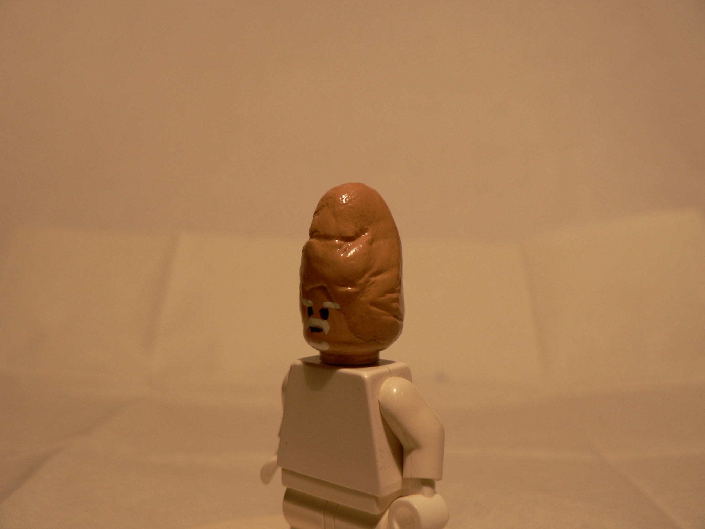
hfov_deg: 51.4
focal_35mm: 36
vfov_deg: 39.7
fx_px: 733
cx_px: 352
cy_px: 264
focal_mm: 6
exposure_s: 1/60
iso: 80
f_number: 2.8
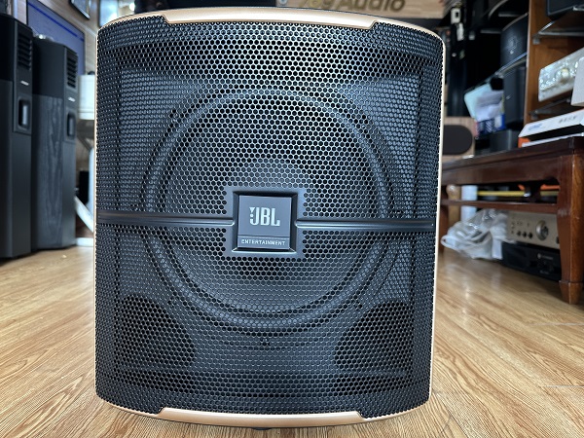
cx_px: 292
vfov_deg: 56.8
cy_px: 219
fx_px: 405
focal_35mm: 24
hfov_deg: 71.6
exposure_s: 1/50
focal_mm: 6.86
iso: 250
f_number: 1.78
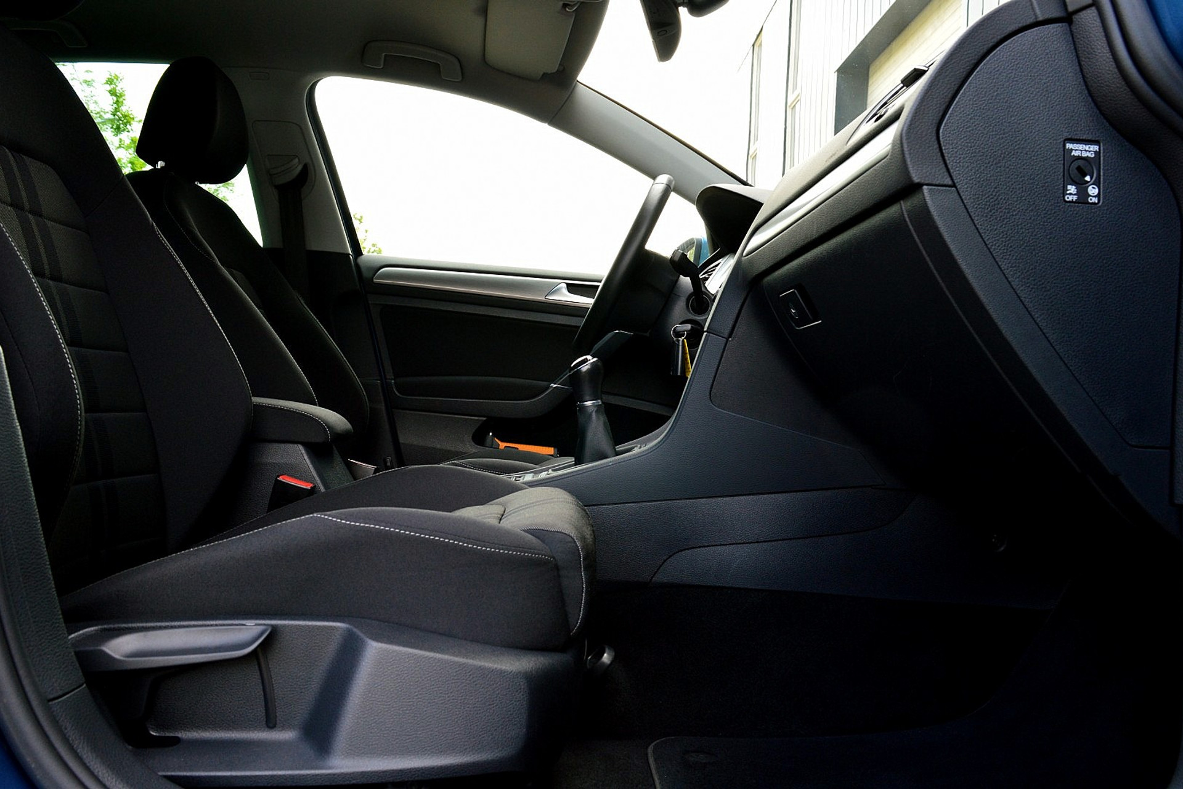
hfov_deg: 67.4
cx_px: 592
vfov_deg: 47.9
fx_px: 887
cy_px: 394
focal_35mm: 27
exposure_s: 1/80
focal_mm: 18
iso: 400
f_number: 8
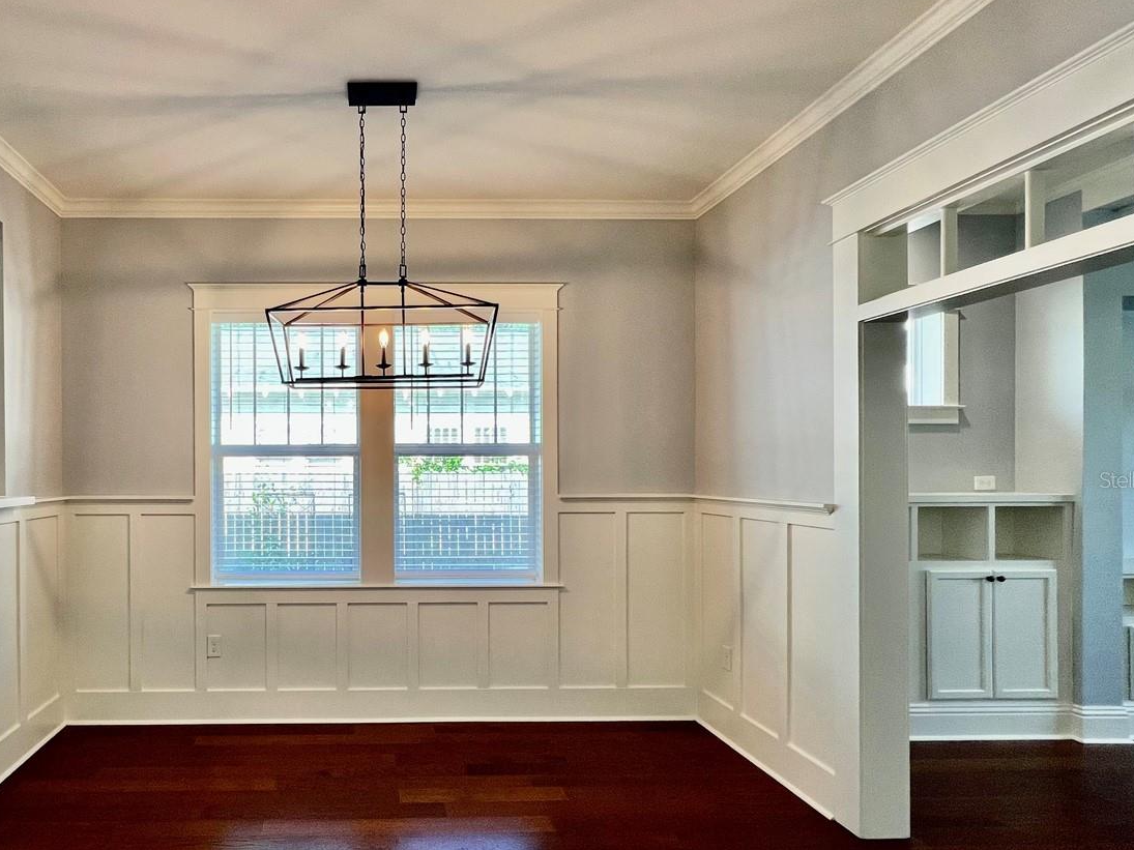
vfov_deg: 68.4
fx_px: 622
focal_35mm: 19
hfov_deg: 81.5
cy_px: 479
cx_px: 369
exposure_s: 1/120
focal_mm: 1.57
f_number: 1.8
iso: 160
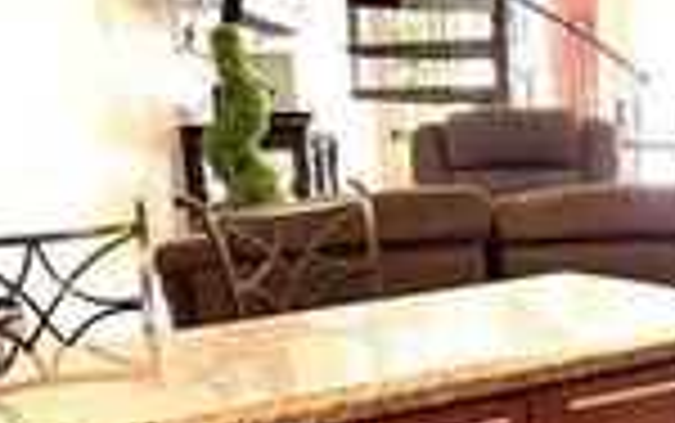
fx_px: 1565
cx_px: 614
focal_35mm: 85
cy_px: 356
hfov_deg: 23.7
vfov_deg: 15.3
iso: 50
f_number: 1.78
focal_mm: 6.76
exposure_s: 1/31
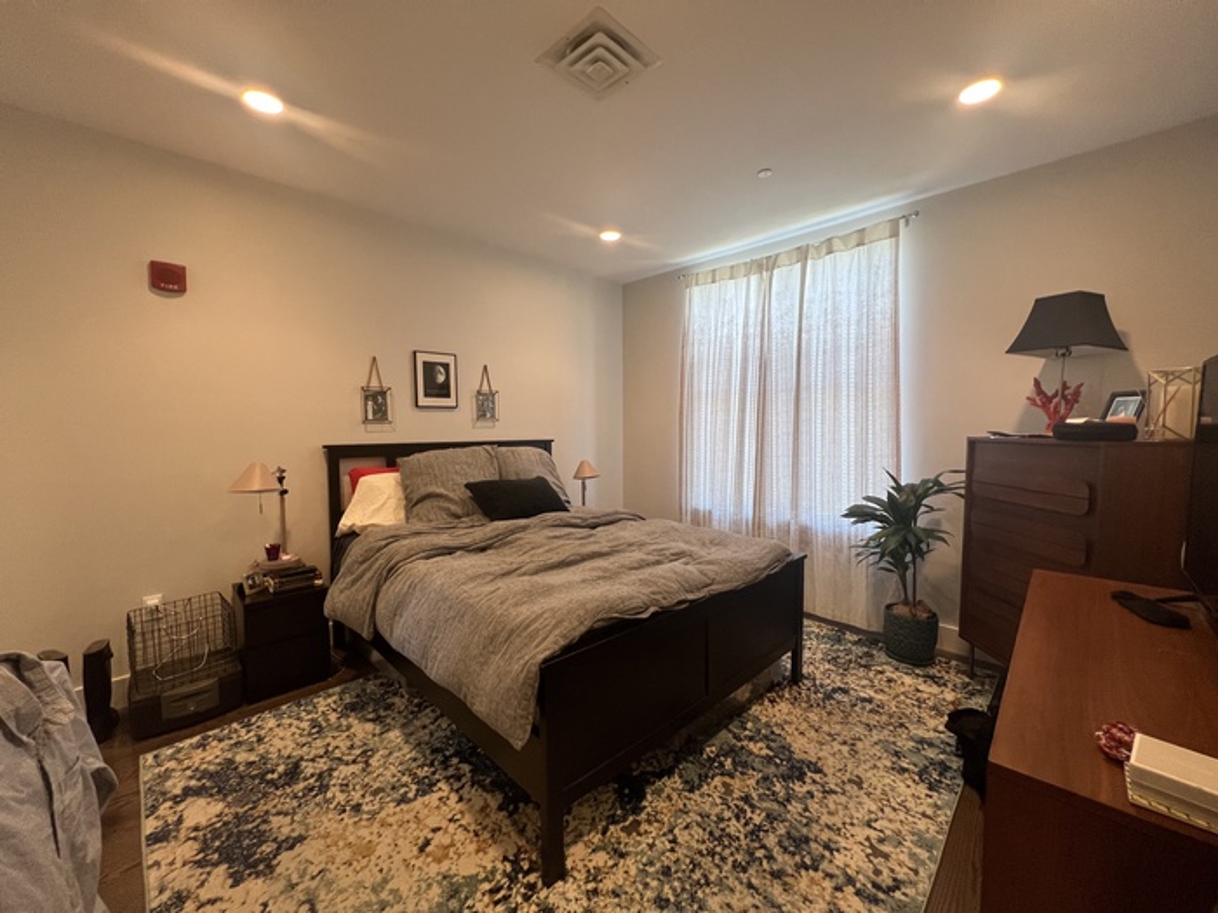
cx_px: 609
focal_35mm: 13
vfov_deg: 89.9
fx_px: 457
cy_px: 456
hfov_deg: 106.2
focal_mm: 1.57
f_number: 1.8
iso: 250
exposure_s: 1/120
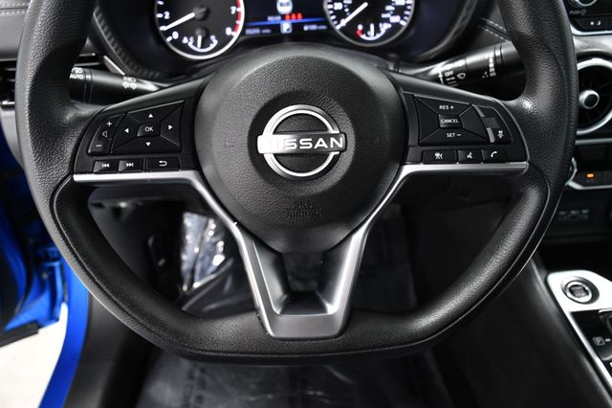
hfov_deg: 57.2
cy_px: 204
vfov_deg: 39.9
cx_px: 306
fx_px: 561
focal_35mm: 33
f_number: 5.6
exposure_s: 1/80
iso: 2500
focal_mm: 22
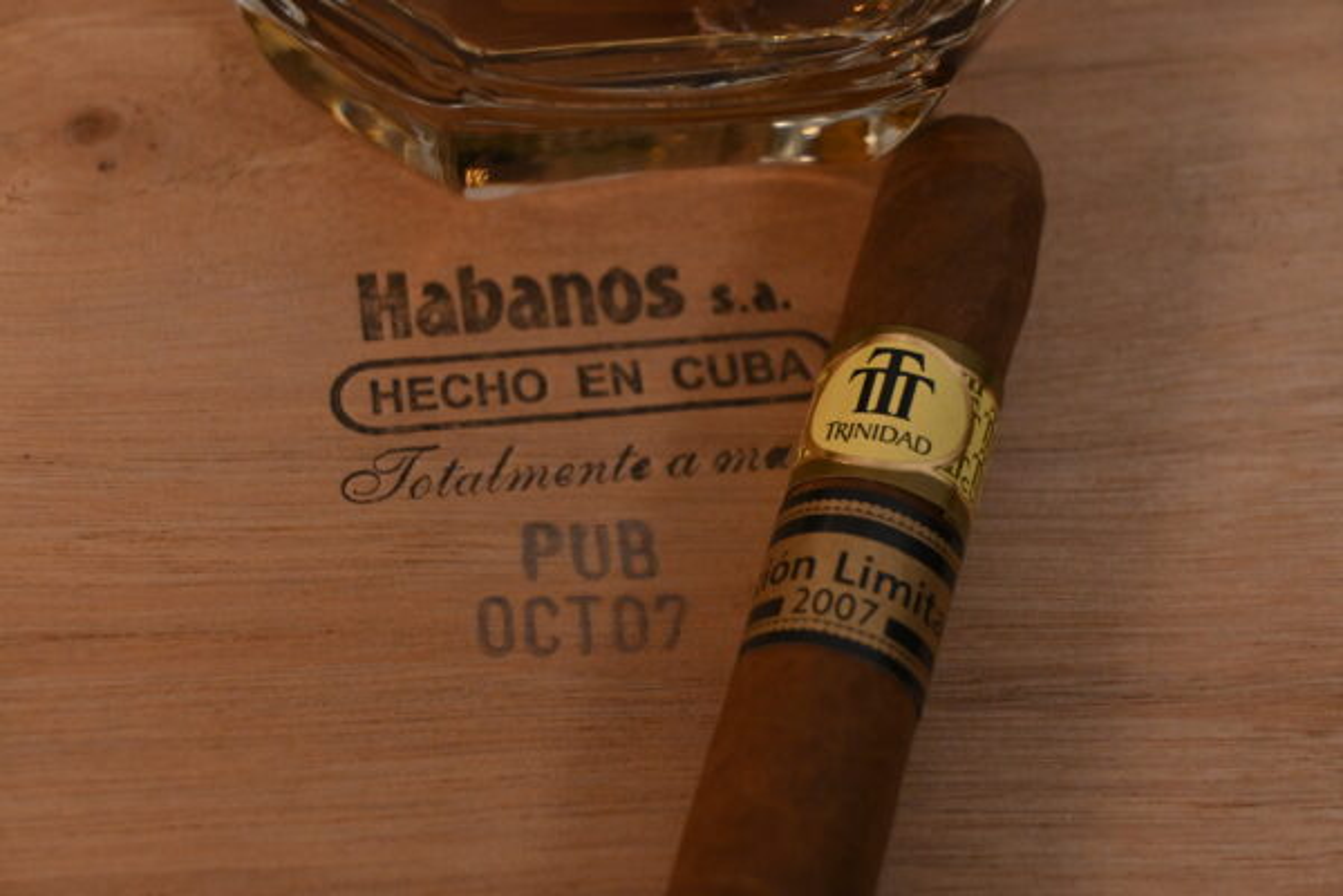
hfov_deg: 30.5
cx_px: 672
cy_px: 448
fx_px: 2462
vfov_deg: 20.6
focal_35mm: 66
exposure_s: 1/250
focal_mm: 44
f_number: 6
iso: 2500
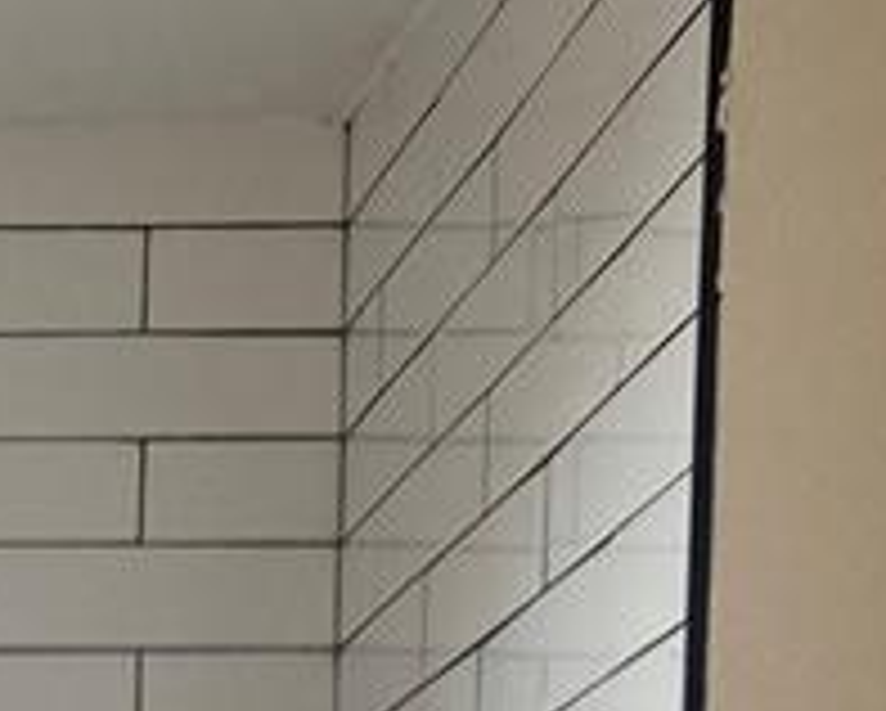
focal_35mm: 142
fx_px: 3727
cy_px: 1580
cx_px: -675
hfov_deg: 12.5
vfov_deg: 9.8
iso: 40
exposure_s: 1/120
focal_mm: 3.99
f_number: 1.8
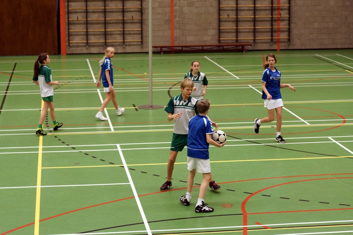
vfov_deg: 18.2
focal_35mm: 75
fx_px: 735
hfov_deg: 27.0
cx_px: 176
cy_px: 118
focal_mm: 50
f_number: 2.2
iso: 800
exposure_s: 1/160
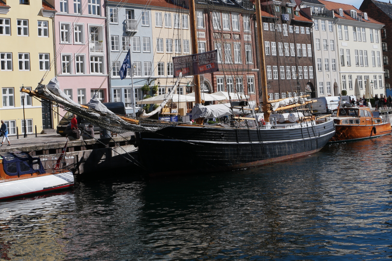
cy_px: 57
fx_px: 632
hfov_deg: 34.0
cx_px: 113
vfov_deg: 23.1
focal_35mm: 58
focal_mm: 19
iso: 100
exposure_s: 1/400
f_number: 8
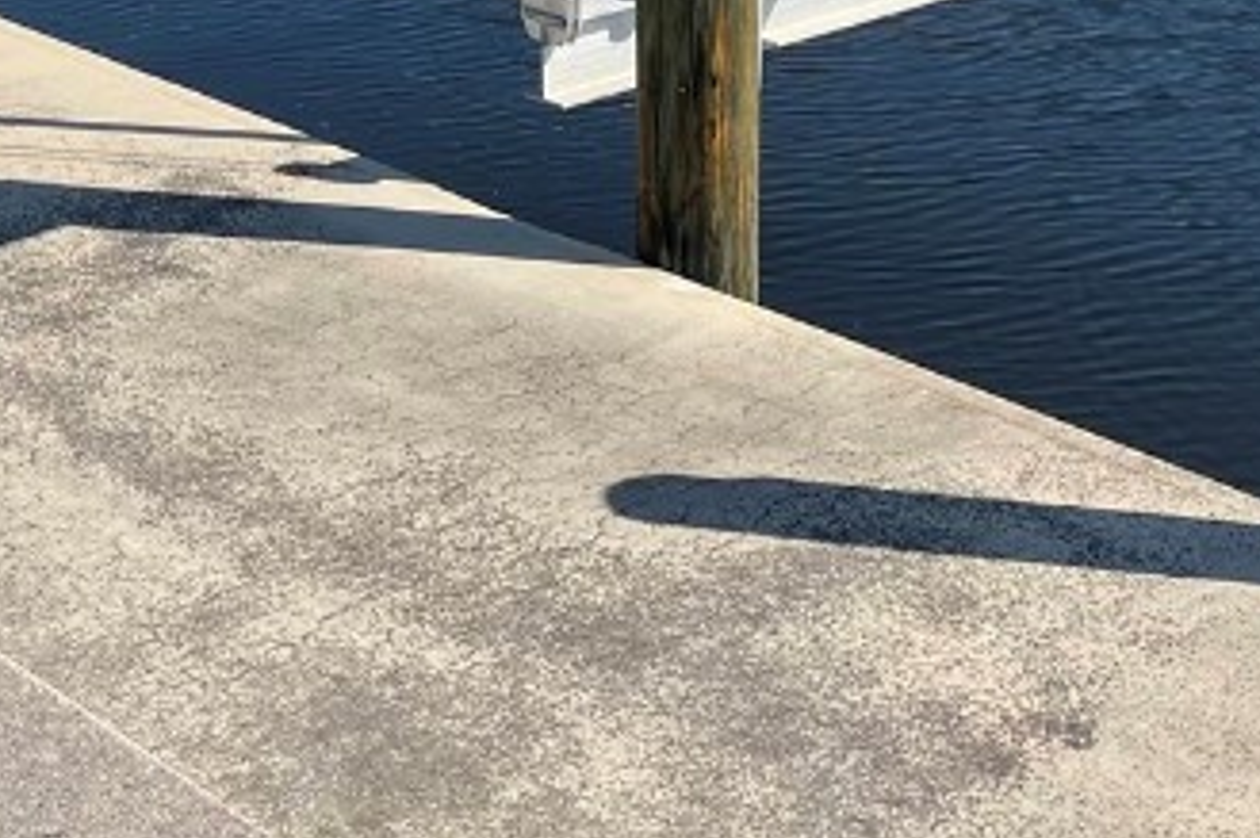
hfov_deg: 24.7
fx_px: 2833
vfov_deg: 16.0
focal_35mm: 81
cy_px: -233
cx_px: 272
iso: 32
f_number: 1.6
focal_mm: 5.1
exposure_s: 1/3663
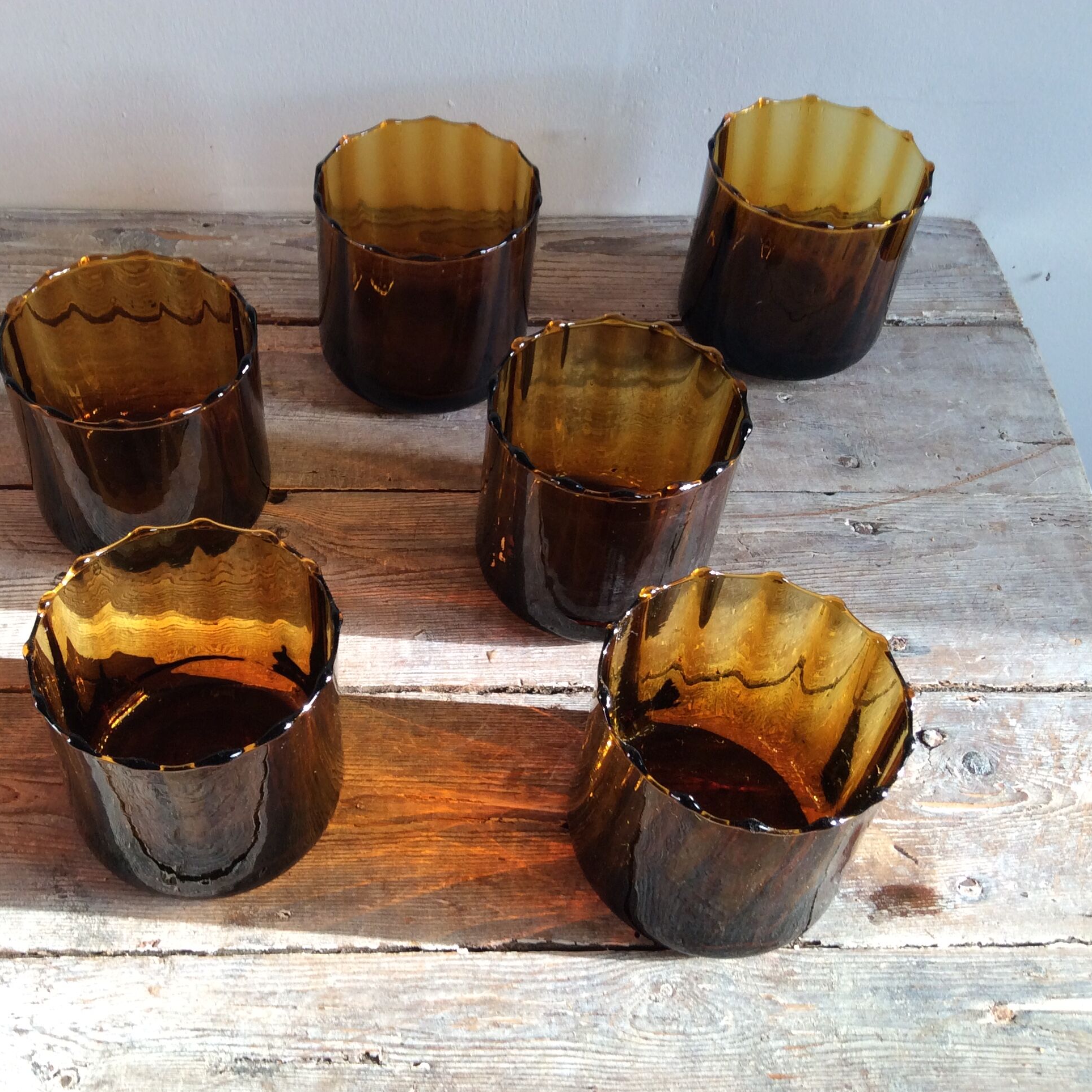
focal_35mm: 38
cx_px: 425
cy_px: 548
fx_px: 1356
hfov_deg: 43.6
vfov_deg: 43.9
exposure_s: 1/33
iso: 40
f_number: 2.4
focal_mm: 3.3
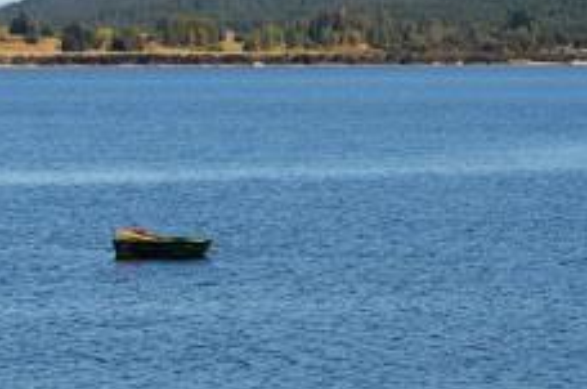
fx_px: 3352
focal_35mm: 206
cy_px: 32
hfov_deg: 10.0
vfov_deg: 6.6
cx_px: 466
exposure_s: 1/800
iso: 200
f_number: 7.1
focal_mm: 70
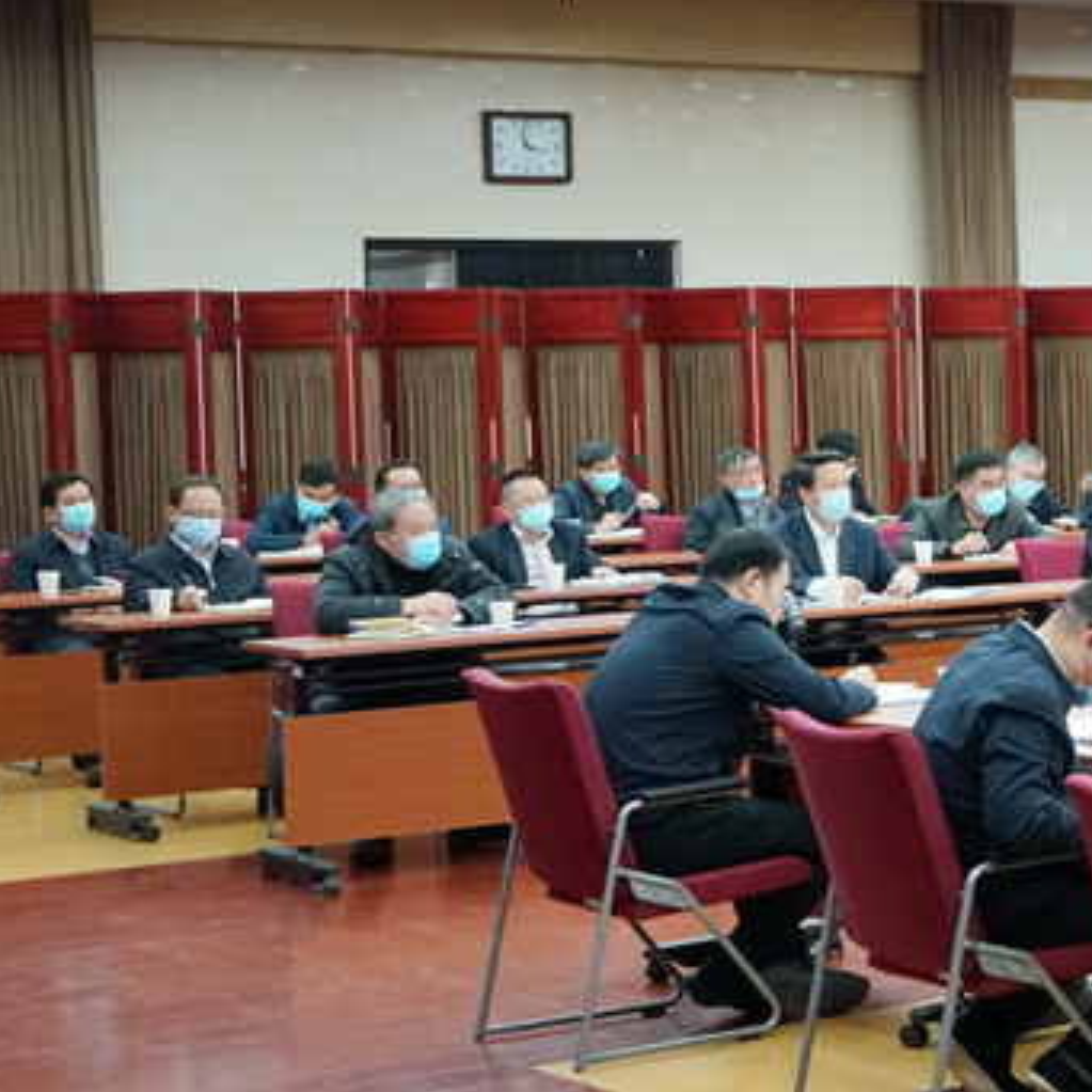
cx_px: 1630
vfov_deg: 18.9
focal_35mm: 92
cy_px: 498
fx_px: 3284
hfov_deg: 17.1
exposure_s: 1/125
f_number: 4
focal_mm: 36
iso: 5000
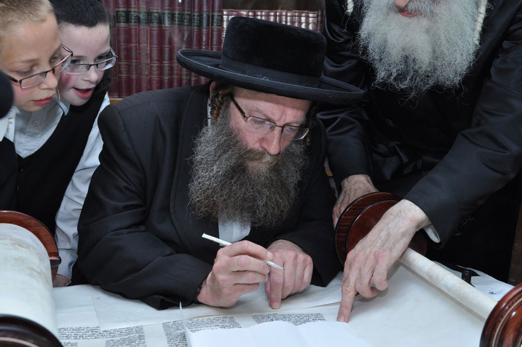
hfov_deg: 38.9
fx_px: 739
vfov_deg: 26.4
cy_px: 174
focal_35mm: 51
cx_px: 261
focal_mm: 34
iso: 400
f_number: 8
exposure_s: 1/80
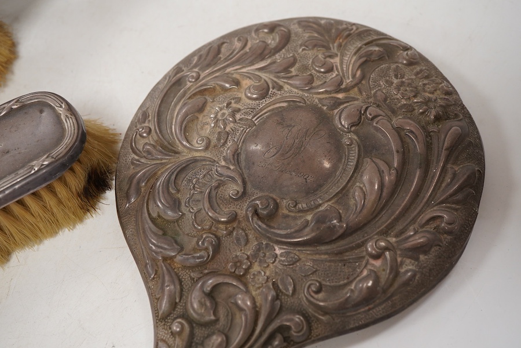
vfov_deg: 29.9
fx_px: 651
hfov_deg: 43.6
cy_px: 174
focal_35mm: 45
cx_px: 260
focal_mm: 30
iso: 1250
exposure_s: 1/125
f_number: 8
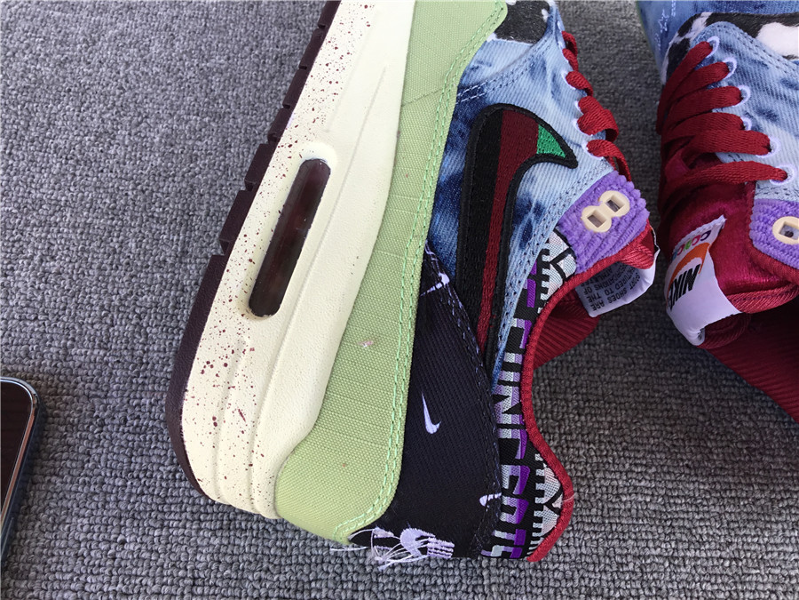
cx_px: 400
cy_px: 300
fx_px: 716
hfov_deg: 58.4
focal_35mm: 31
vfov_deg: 45.4
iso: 25
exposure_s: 1/100
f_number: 2.4
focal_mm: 3.3
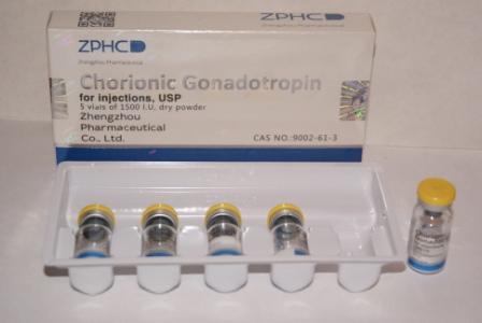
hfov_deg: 24.6
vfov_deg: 16.6
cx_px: 241
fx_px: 1106
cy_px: 162
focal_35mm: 82
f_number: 5.6
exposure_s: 1/80
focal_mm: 55
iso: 400
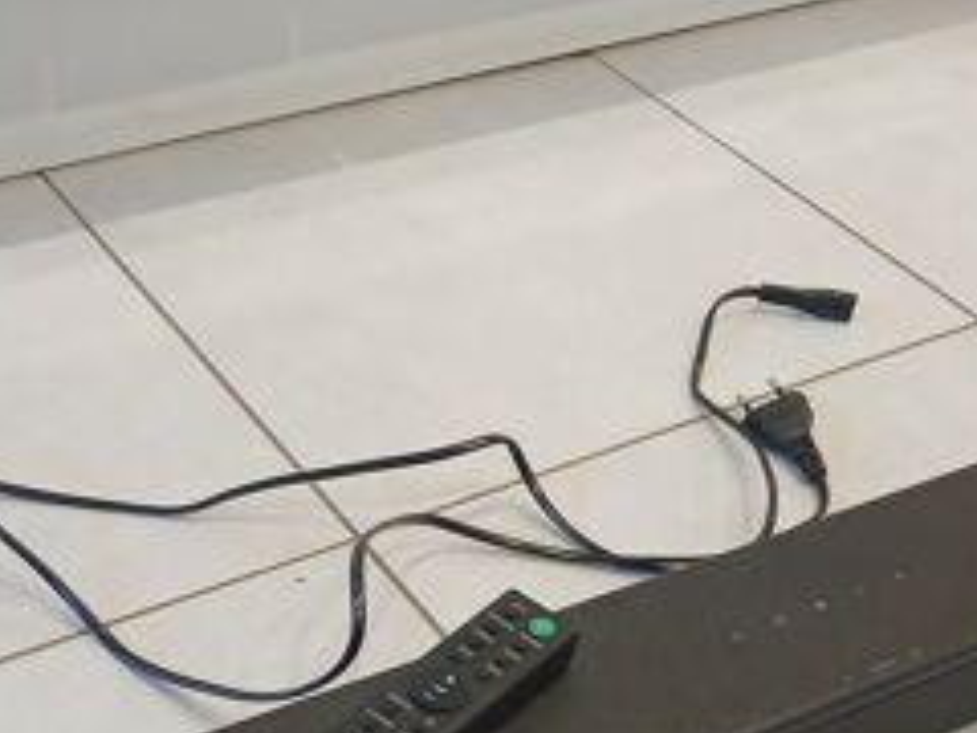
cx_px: 440
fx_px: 1468
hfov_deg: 36.8
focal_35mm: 52
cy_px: 725
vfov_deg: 26.6
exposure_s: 1/33.3
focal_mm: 3.98
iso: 250
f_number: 1.8
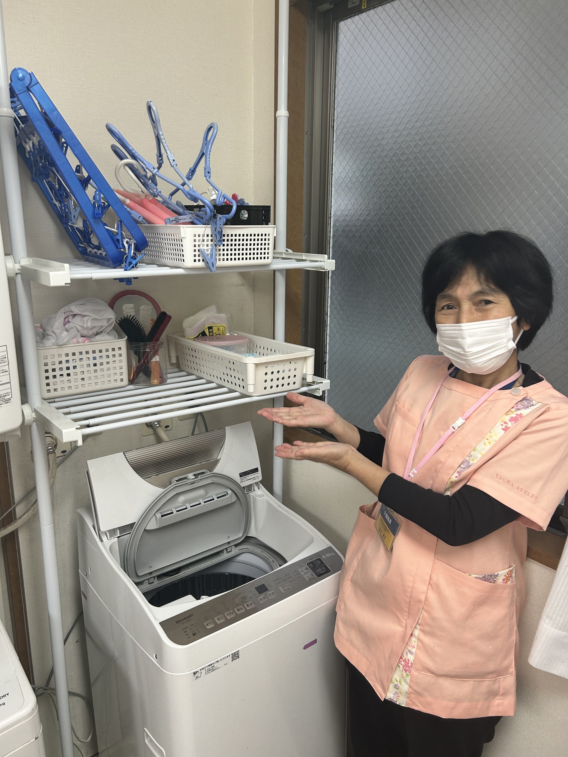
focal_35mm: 26
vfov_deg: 67.3
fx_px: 569
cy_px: 378
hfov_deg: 53.1
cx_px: 284
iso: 80
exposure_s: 1/60
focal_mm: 5.7
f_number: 1.5
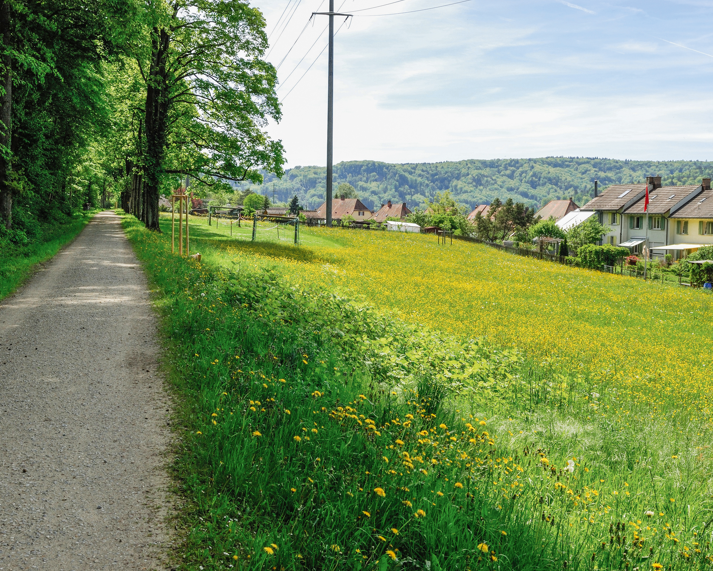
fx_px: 928
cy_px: 285
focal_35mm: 44
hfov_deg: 42.0
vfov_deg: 34.2
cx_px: 340
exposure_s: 1/180
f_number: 7.1
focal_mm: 26
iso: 100
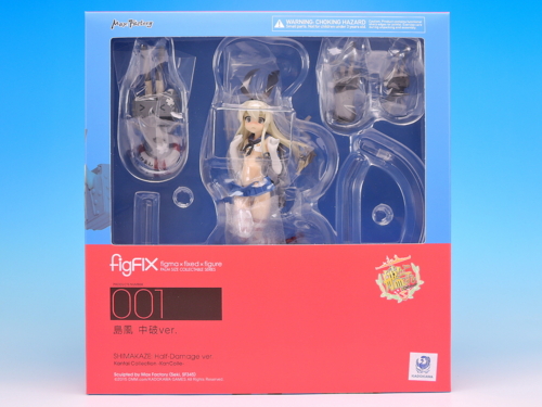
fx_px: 783
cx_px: 271
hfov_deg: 38.2
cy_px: 204
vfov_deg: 29.1
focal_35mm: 50
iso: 80
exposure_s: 1/2.5
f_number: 5
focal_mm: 10.7
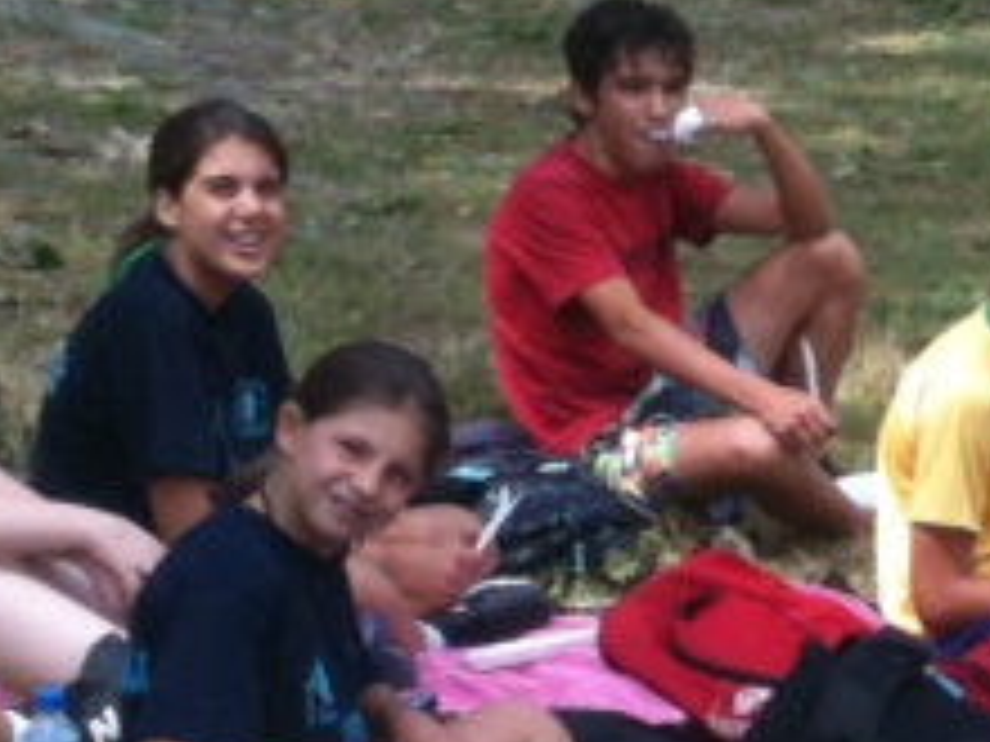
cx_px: 1418
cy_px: 800
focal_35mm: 183
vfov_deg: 8.1
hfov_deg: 10.5
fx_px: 5234
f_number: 2.8
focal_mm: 3.85
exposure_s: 1/573
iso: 64
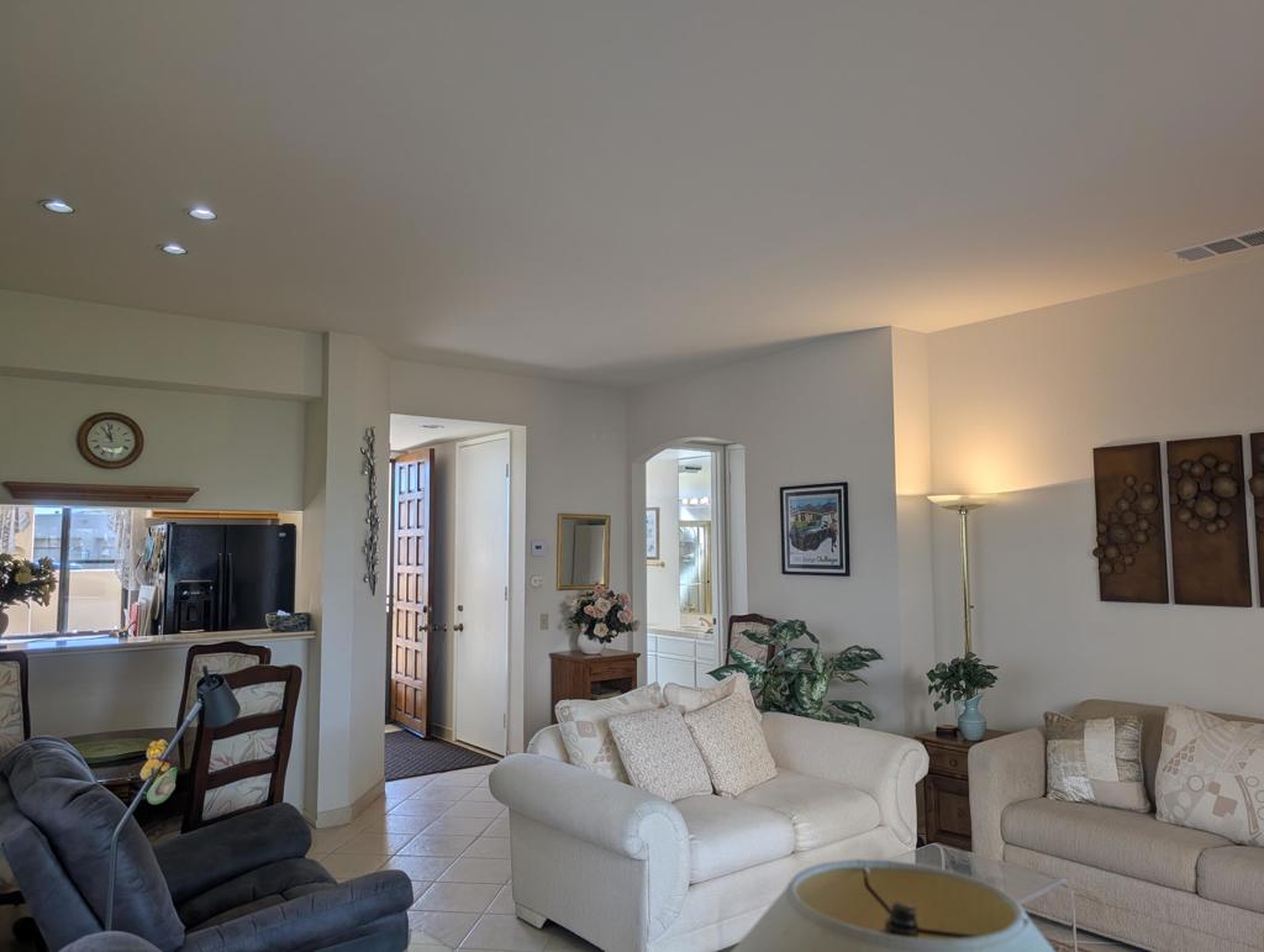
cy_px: 476
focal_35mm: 24
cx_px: 632
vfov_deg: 56.9
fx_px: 878
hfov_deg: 71.5
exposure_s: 1/405
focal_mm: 6.9
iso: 20
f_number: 1.68
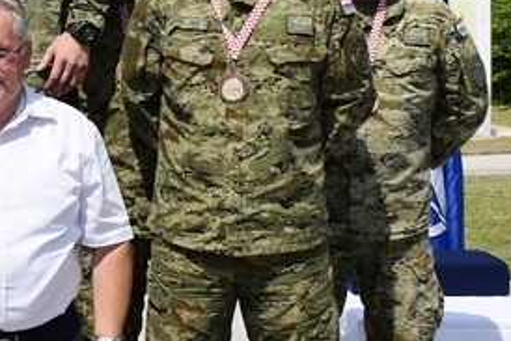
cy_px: 148
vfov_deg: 11.6
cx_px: -62
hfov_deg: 16.8
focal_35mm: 118
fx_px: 1674
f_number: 10
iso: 100
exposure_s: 1/200
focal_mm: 21
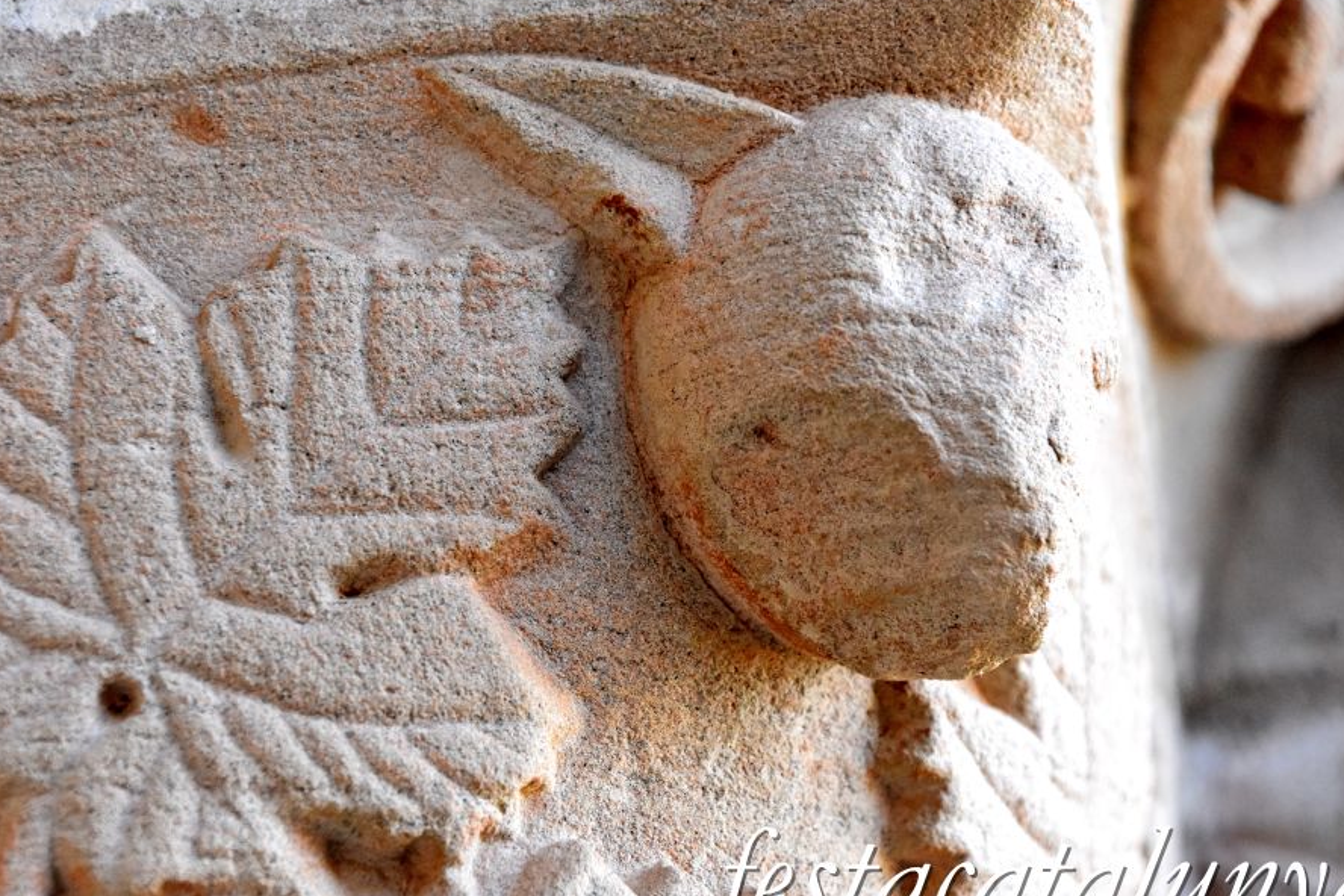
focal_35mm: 182
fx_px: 6778
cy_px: 445
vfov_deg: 7.6
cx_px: 625
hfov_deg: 11.3
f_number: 8
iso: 2000
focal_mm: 105
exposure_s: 1/250
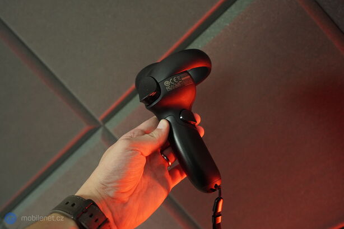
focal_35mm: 35
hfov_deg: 54.4
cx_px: 172
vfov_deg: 37.8
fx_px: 334
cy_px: 114
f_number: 6.3
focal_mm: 35
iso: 8000
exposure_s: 1/160
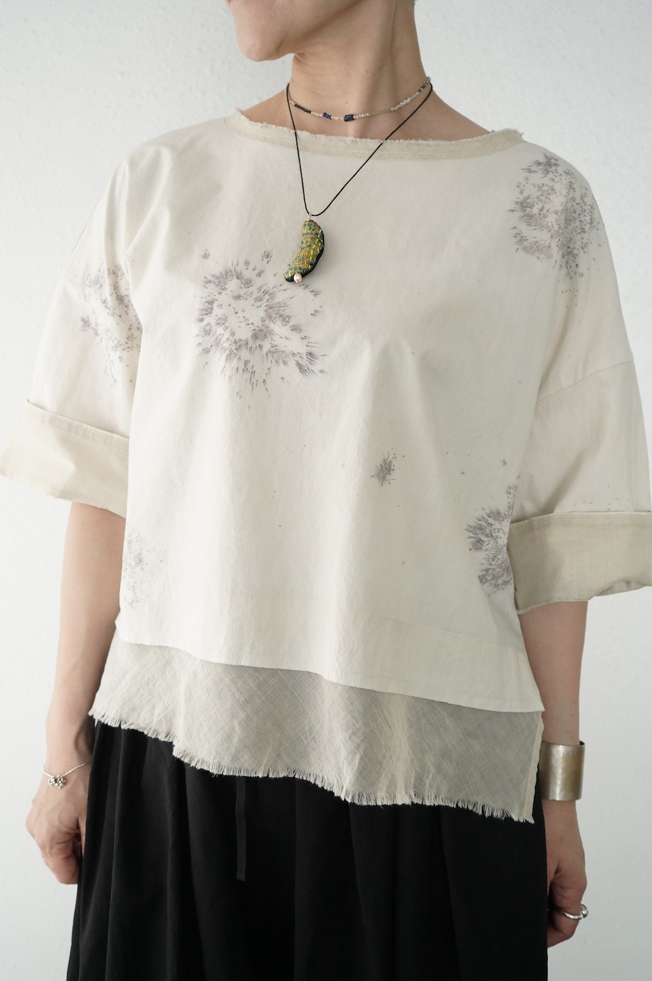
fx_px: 1089
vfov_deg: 48.5
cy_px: 490
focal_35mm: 40
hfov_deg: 33.3
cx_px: 326
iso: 5000
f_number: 5.6
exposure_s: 1/160
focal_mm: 40
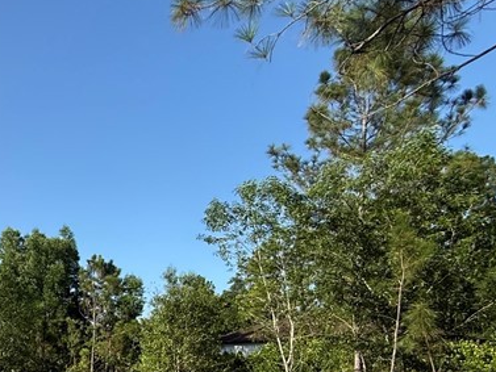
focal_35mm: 38
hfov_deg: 34.7
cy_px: 390
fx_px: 545
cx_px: -146
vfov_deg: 33.7
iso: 50
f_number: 2.2
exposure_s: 1/1399
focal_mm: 2.22
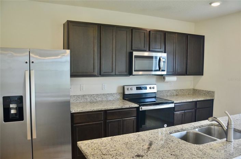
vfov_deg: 41.5
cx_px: 120
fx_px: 210
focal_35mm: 32
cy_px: 80
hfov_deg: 59.6
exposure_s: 1/60
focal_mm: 21
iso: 400
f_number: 4
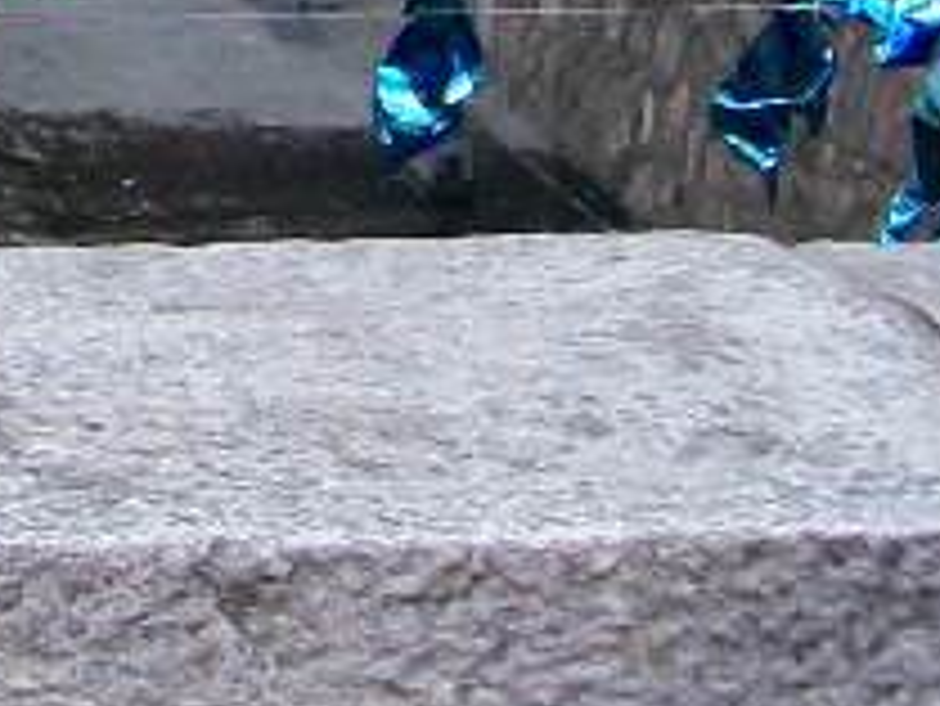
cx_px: -931
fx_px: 4782
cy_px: -755
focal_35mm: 176
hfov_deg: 10.4
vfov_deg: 8.0
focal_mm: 6
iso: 80
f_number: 2.7
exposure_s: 1/120
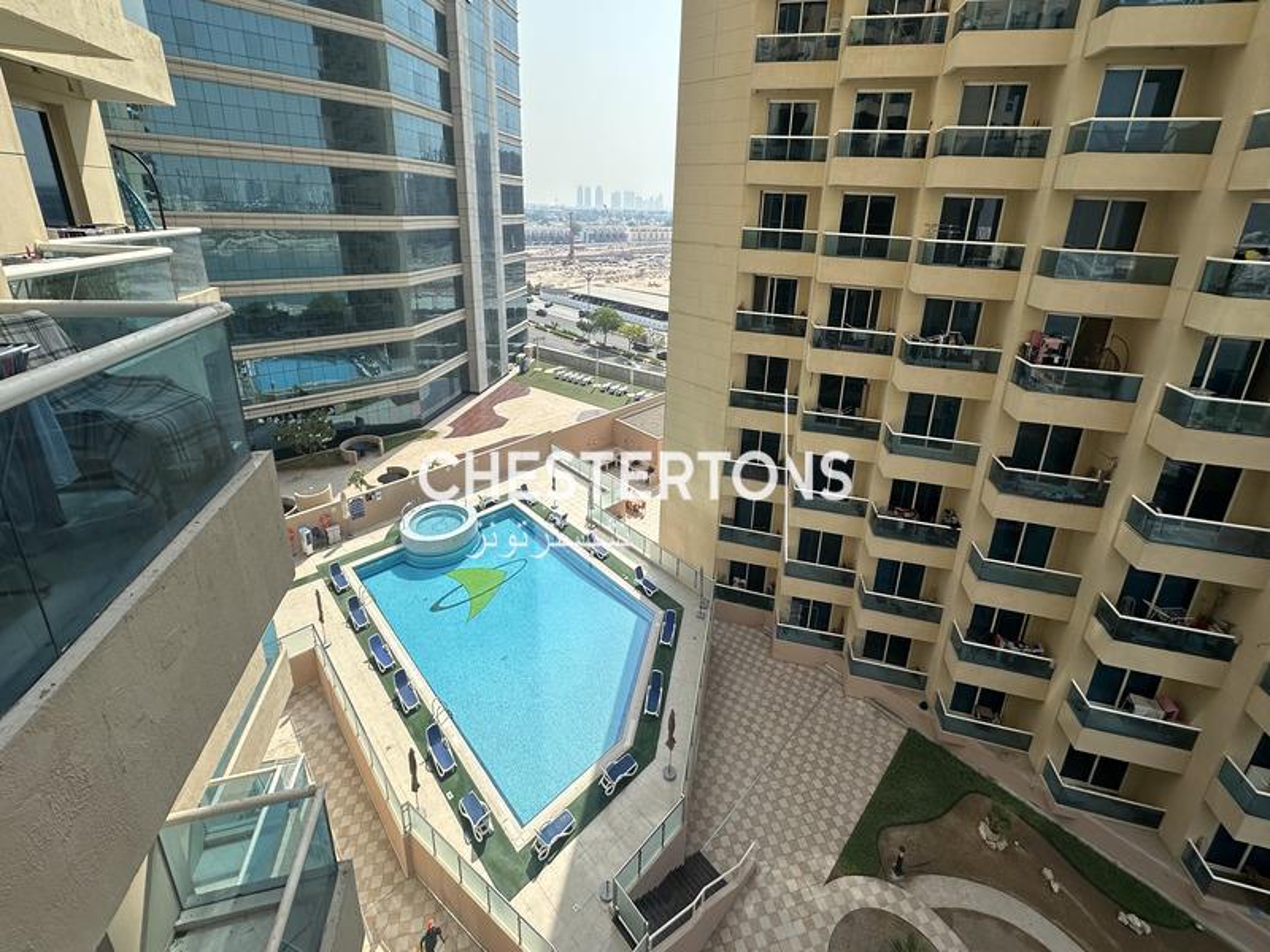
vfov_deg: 85.7
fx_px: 514
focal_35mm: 14
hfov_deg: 102.1
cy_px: 476
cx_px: 635
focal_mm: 2.22
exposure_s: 1/1949
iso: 50
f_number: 2.2
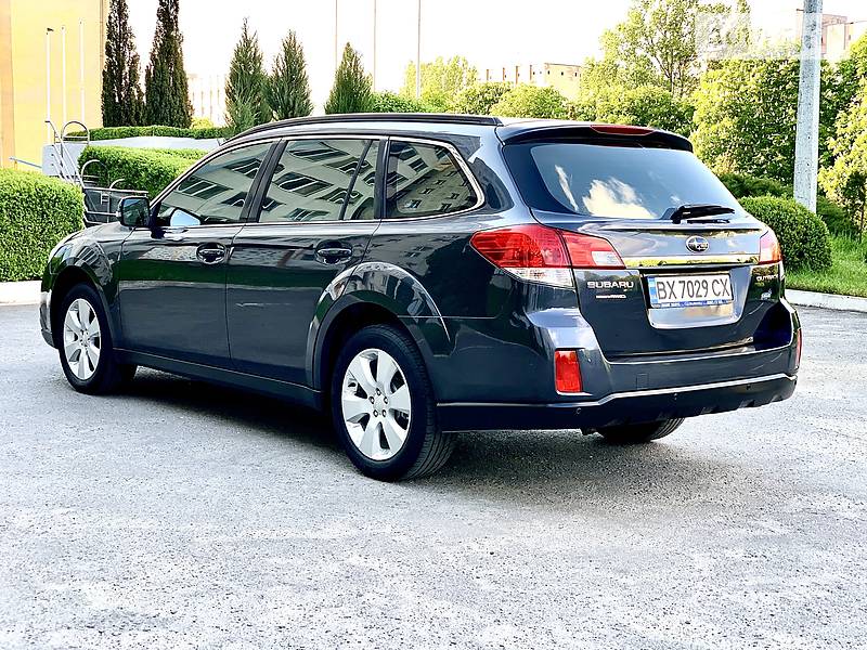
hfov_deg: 36.8
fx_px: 1302
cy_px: 325
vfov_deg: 28.0
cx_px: 434
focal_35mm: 52
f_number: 2.4
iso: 64
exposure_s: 1/122
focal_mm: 6
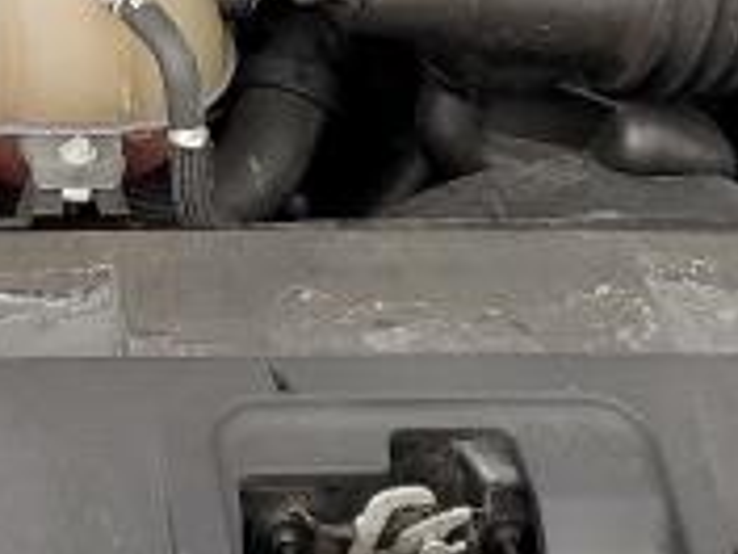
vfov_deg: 12.3
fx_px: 2516
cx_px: 113
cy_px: -63
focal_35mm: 118
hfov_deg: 16.5
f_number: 1.5
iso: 50
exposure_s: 1/476
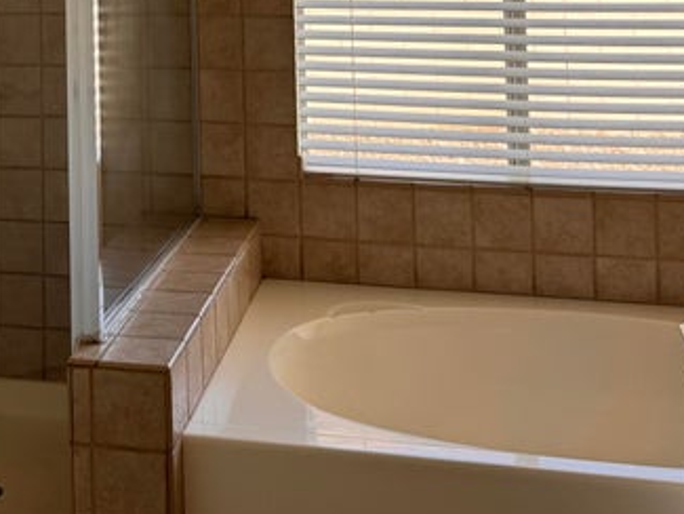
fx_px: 1245
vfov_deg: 21.5
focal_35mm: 63
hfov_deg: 29.8
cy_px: -116
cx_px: 113
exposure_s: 1/247
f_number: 1.78
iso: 64
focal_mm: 6.76
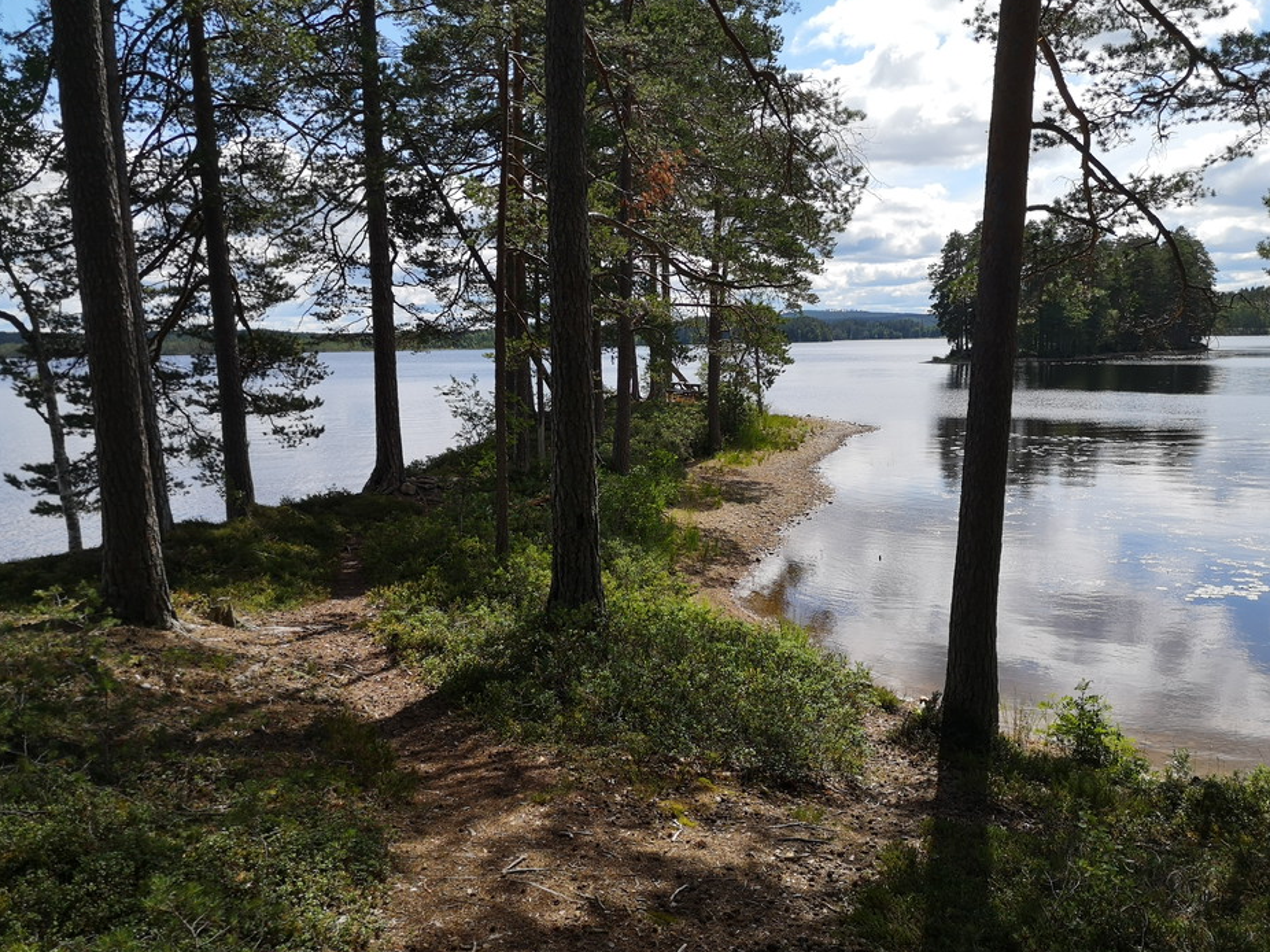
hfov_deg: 63.5
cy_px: 462
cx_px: 634
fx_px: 1027
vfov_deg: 49.7
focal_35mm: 28
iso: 50
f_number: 1.8
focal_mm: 3.95
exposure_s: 1/2915
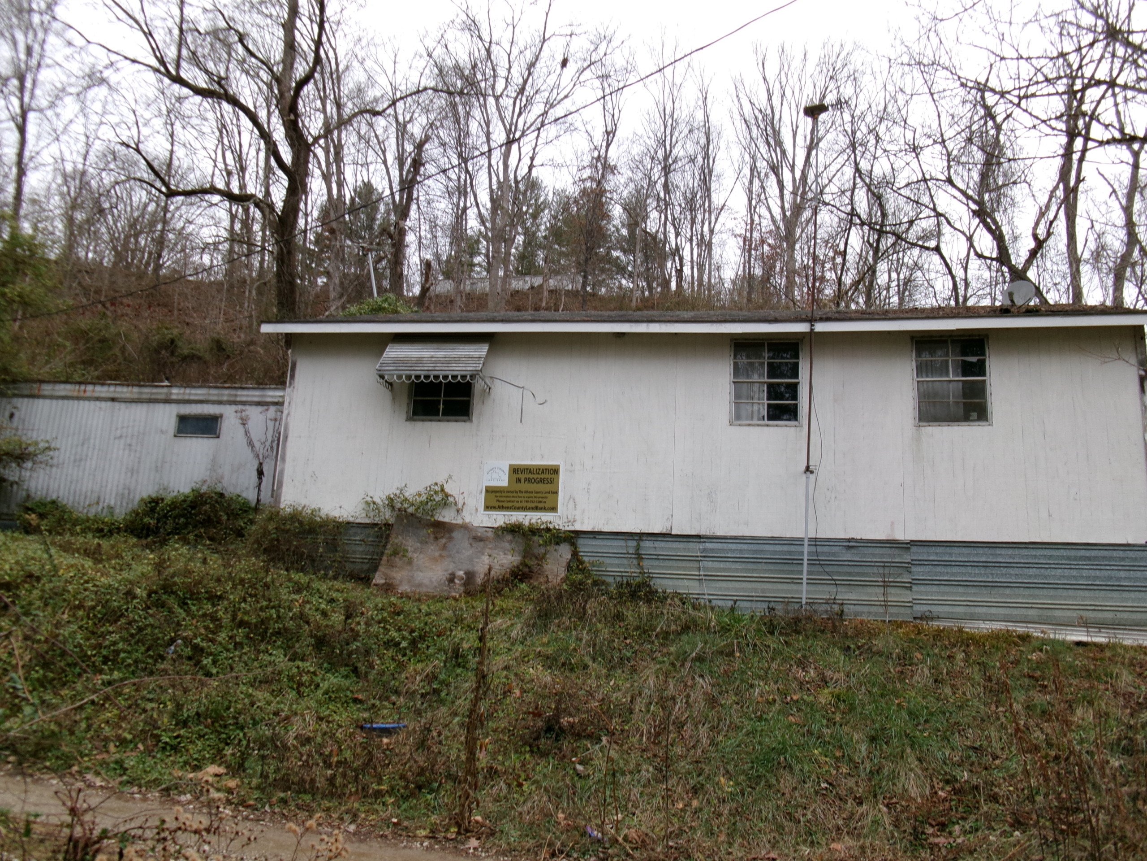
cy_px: 430
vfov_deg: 49.7
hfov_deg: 63.4
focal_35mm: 28
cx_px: 574
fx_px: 928
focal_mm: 5.1
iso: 100
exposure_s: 1/100
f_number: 3.9
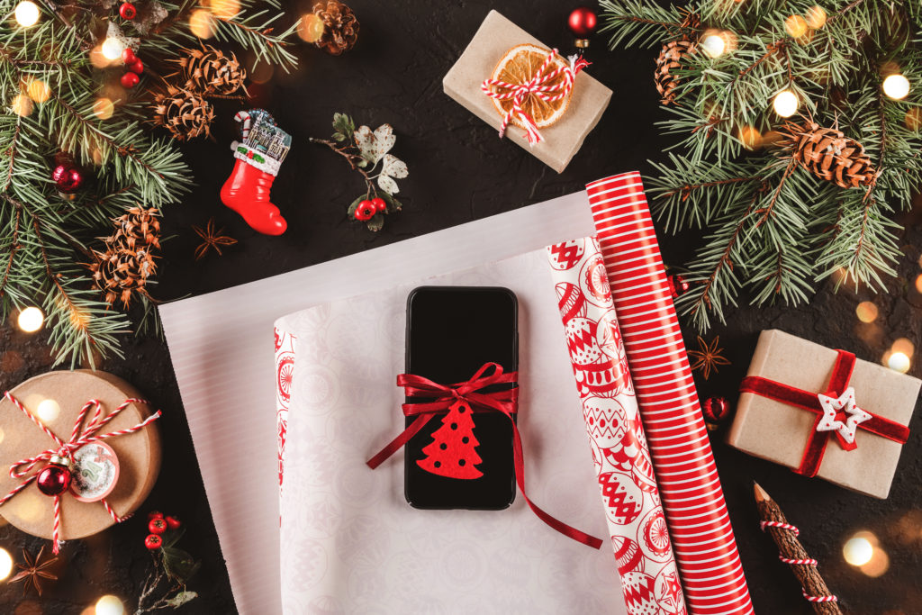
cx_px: 461
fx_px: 948
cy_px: 308
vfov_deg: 36.0
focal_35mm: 37
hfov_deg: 51.9
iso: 100
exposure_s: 1/125
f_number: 13
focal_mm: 37
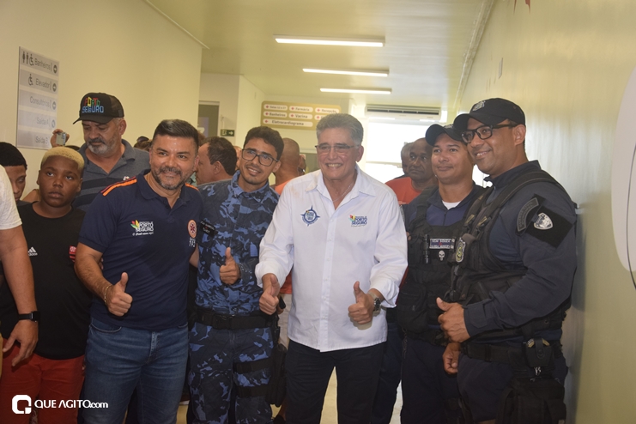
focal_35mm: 48
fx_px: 848
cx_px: 318
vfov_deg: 28.1
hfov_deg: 41.1
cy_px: 212
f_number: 5.6
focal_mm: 32
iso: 720
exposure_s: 1/125
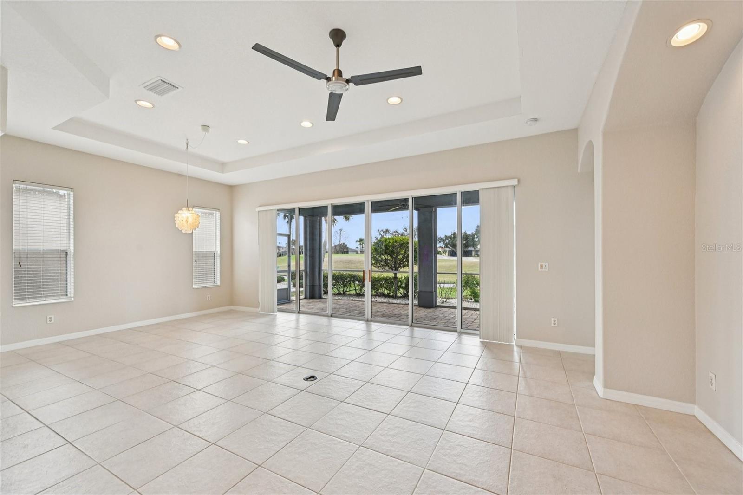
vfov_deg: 81.2
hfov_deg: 104.3
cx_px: 372
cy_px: 248
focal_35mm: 14
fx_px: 289
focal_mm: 14
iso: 400
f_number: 8
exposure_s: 1/125
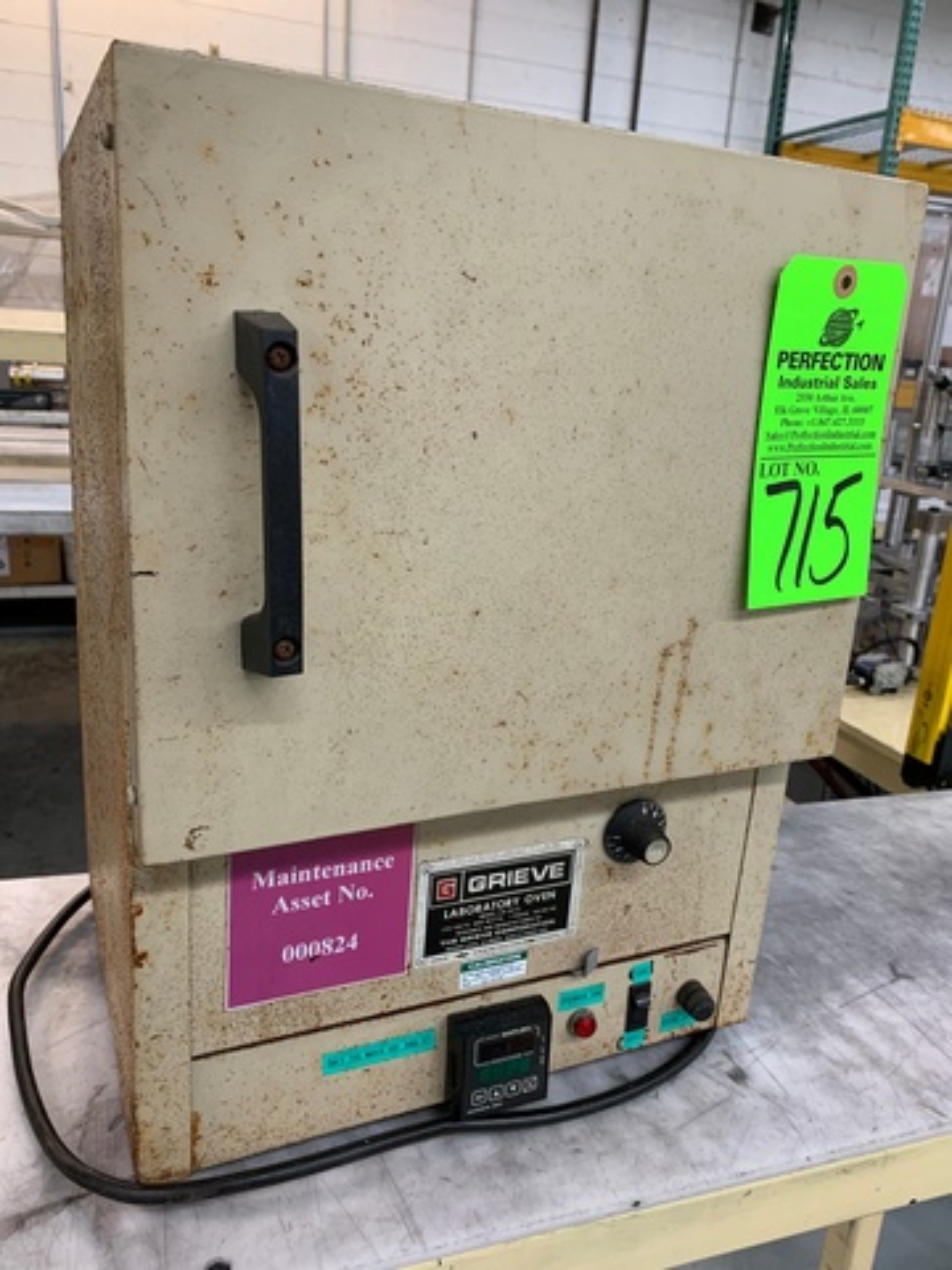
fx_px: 953
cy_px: 635
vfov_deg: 67.3
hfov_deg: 53.1
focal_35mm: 26
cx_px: 476
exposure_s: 1/60
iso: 80
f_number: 1.8
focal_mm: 4.25
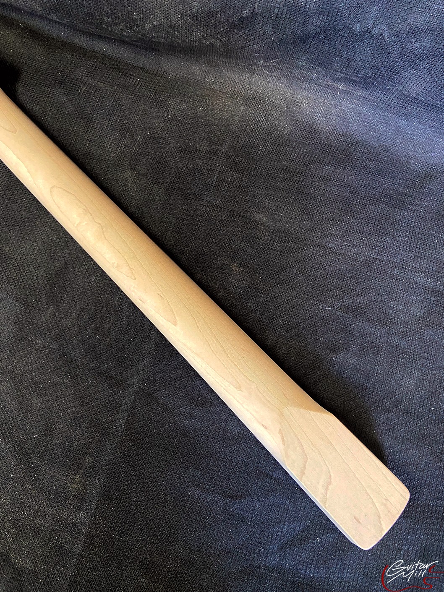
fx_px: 445
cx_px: 222
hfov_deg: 53.1
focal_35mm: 26
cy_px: 296
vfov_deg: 67.3
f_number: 1.8
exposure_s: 1/40
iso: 320
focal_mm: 4.25
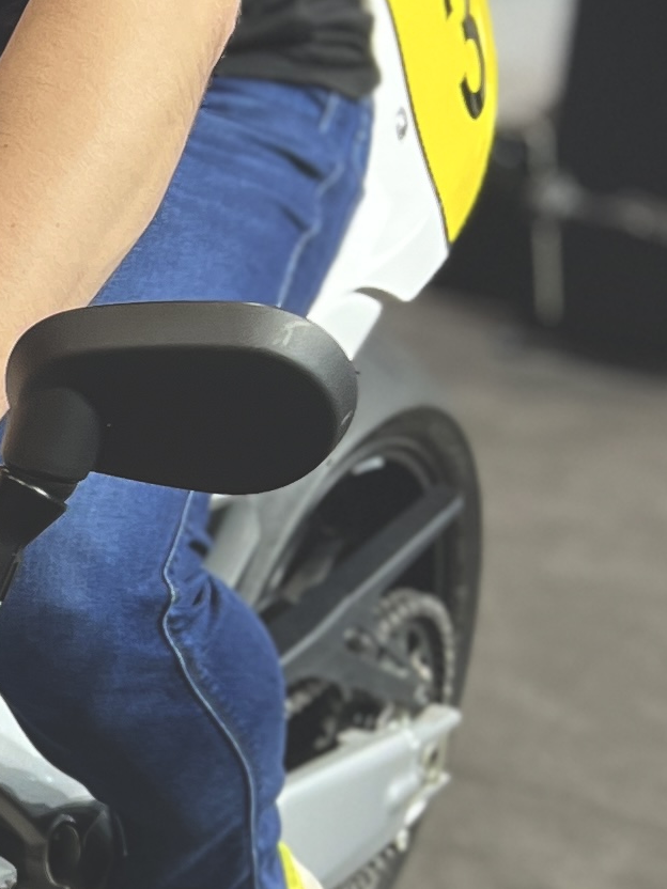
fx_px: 3237
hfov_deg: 10.8
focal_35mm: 126
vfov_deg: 15.6
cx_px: -656
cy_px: 648
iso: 80
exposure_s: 1/50
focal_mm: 5.7
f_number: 1.5
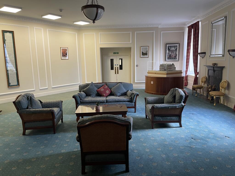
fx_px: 170
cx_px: 118
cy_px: 88
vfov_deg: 54.9
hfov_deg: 69.4
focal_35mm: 25
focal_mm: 5.1
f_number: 1.6
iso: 125
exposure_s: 1/50
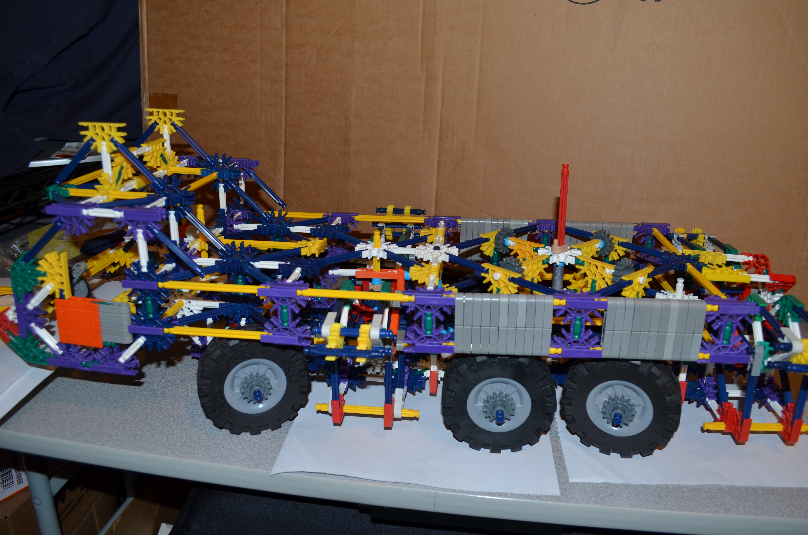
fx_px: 605
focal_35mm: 27
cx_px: 404
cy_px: 268
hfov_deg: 67.5
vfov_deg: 47.7
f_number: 5.6
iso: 200
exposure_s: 1/30
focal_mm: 18
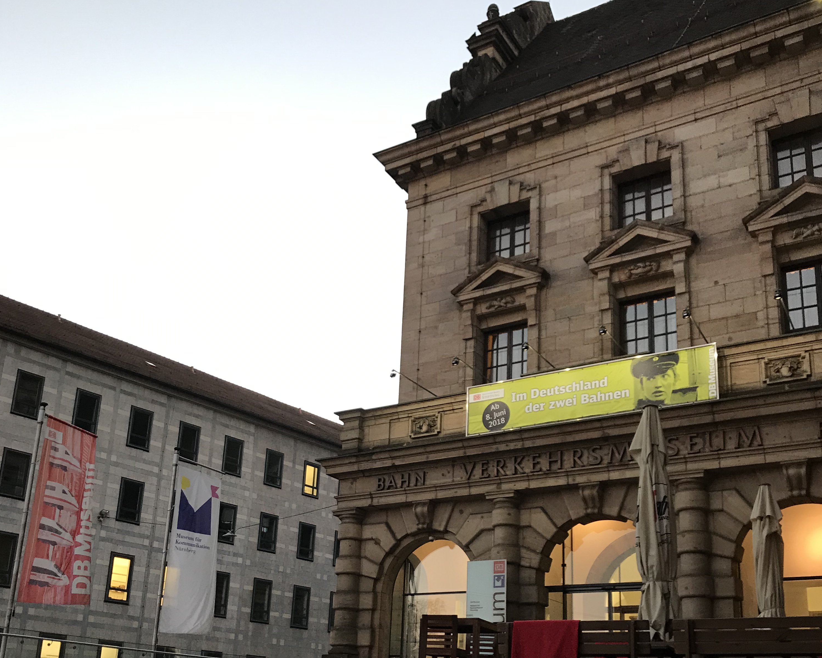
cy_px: 477
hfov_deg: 49.1
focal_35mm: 37
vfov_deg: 39.3
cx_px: 411
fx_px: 900
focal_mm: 3.99
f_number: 1.8
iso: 32
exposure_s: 1/50
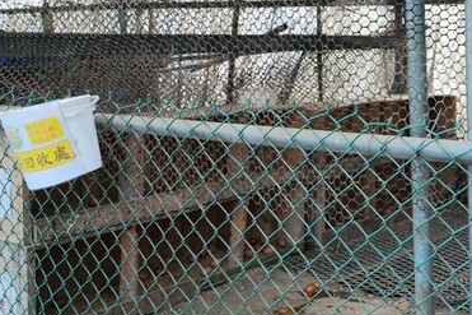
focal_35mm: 55
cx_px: 447
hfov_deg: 33.8
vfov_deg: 24.3
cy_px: 71
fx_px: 721
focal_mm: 24
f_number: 4
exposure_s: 1/30
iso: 400
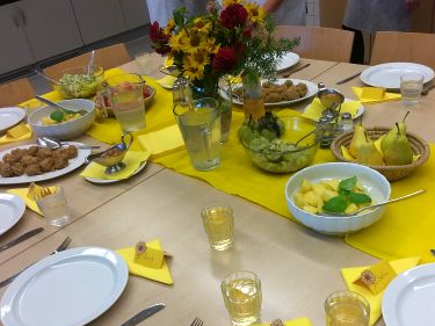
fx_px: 452
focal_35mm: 36
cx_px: 244
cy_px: 200
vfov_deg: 39.4
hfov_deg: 51.2
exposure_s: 1/100
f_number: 1.9
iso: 50
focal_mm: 2.91
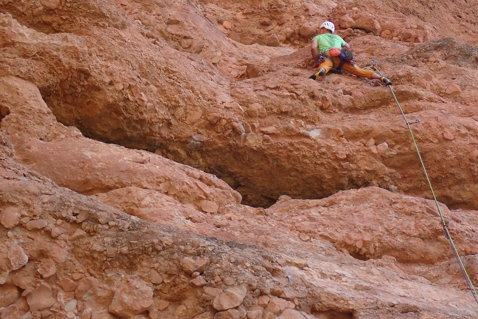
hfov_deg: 32.9
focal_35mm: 61
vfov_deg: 22.3
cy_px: 150
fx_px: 810
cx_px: 239
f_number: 3.5
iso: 100
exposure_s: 1/160
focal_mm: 10.35
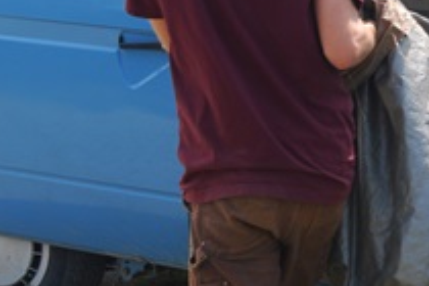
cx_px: 372
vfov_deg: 10.1
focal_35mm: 136
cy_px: 56
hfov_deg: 14.9
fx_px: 1621
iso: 100
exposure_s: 1/125
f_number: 5.6
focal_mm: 38
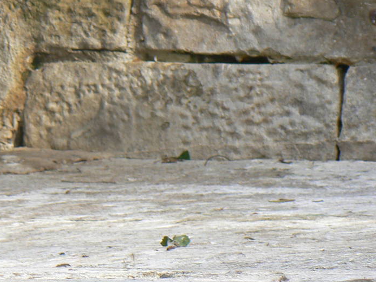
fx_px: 3681
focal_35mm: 339
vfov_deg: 4.4
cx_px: -14
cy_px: 290
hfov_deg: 5.8
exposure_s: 1/160
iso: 80
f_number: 5.6
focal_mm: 24.6
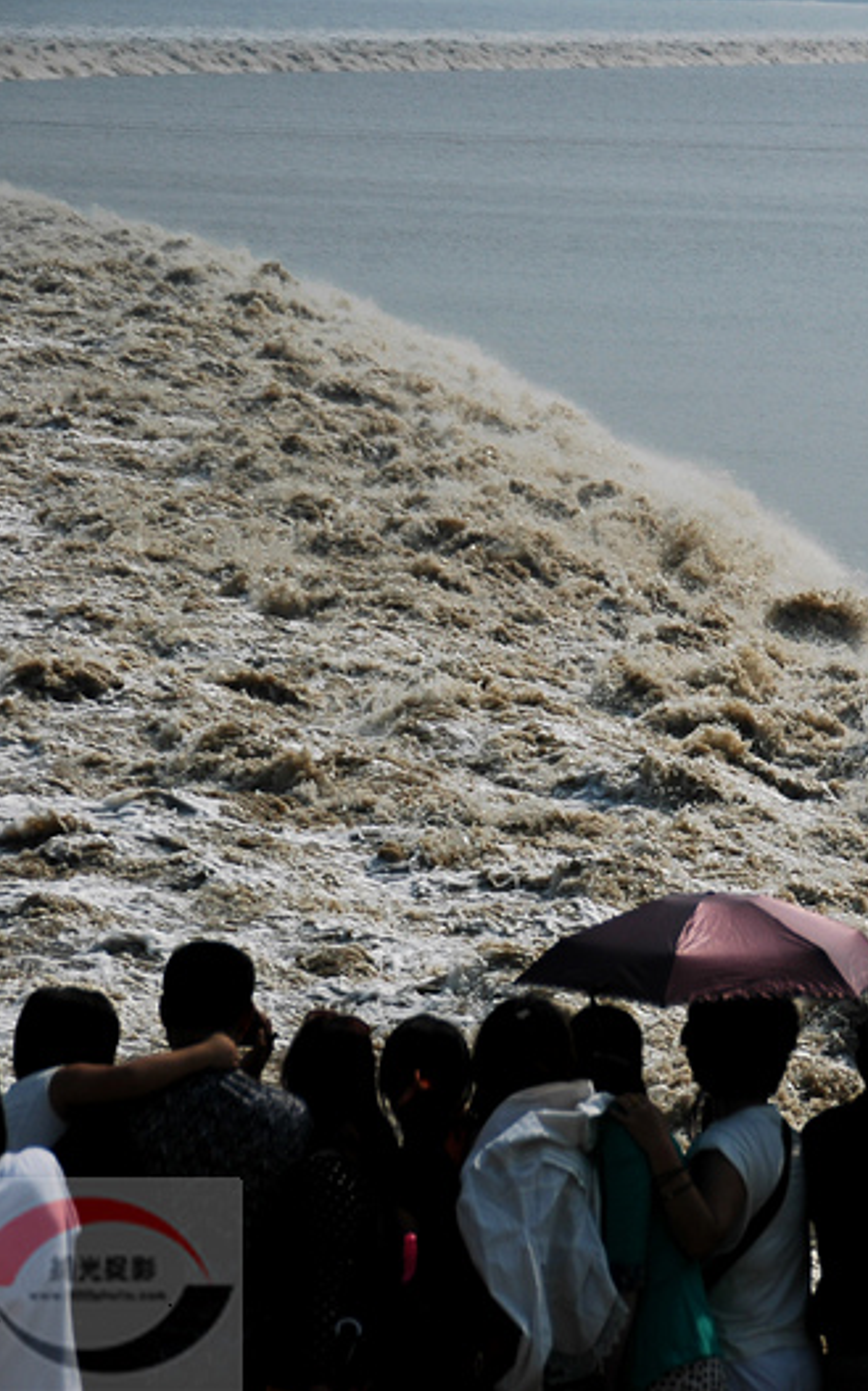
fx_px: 6583
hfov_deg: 7.5
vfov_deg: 12.1
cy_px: 693
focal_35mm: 174
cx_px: 1010
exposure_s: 1/2500
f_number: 6.3
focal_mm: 75
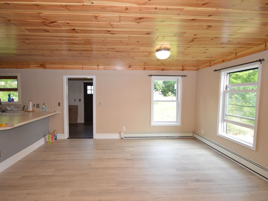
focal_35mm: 17
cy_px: 102
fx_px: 132
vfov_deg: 74.7
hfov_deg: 90.9
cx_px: 125
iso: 400
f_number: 4.5
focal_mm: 10
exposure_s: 1/80
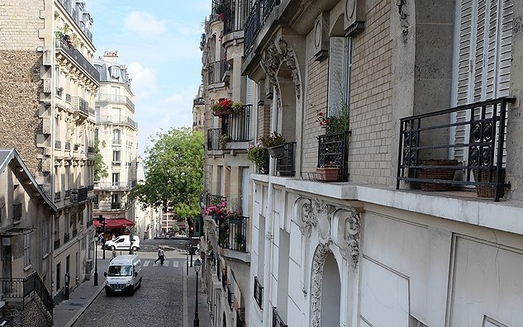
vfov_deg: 30.5
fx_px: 599
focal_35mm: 42
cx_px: 181
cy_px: 201
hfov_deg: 46.5
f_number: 11
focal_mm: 19.6
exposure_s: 1/125
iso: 400
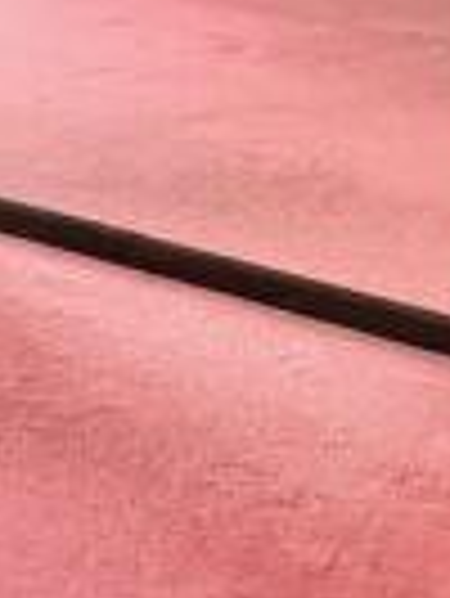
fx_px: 1817
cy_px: -245
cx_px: -785
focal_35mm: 105
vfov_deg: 17.2
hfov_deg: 10.8
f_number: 1.78
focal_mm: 6.76
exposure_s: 1/50
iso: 500
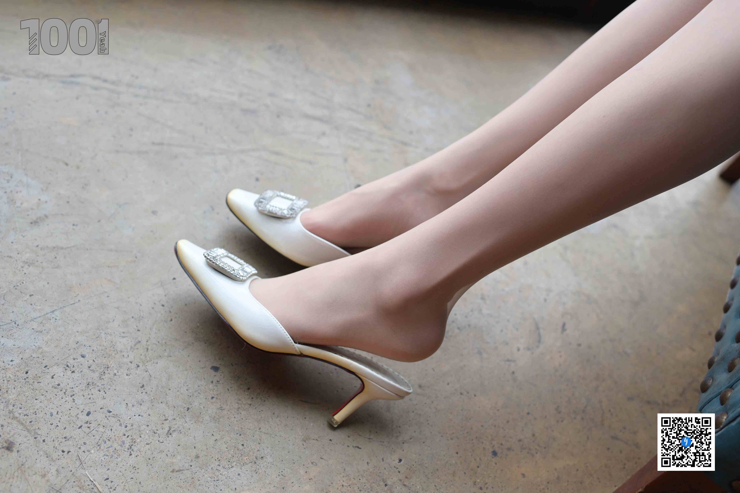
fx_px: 719
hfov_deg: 54.4
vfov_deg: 37.9
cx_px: 370
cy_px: 246
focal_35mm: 35
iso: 800
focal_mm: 35
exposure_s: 1/250
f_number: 4
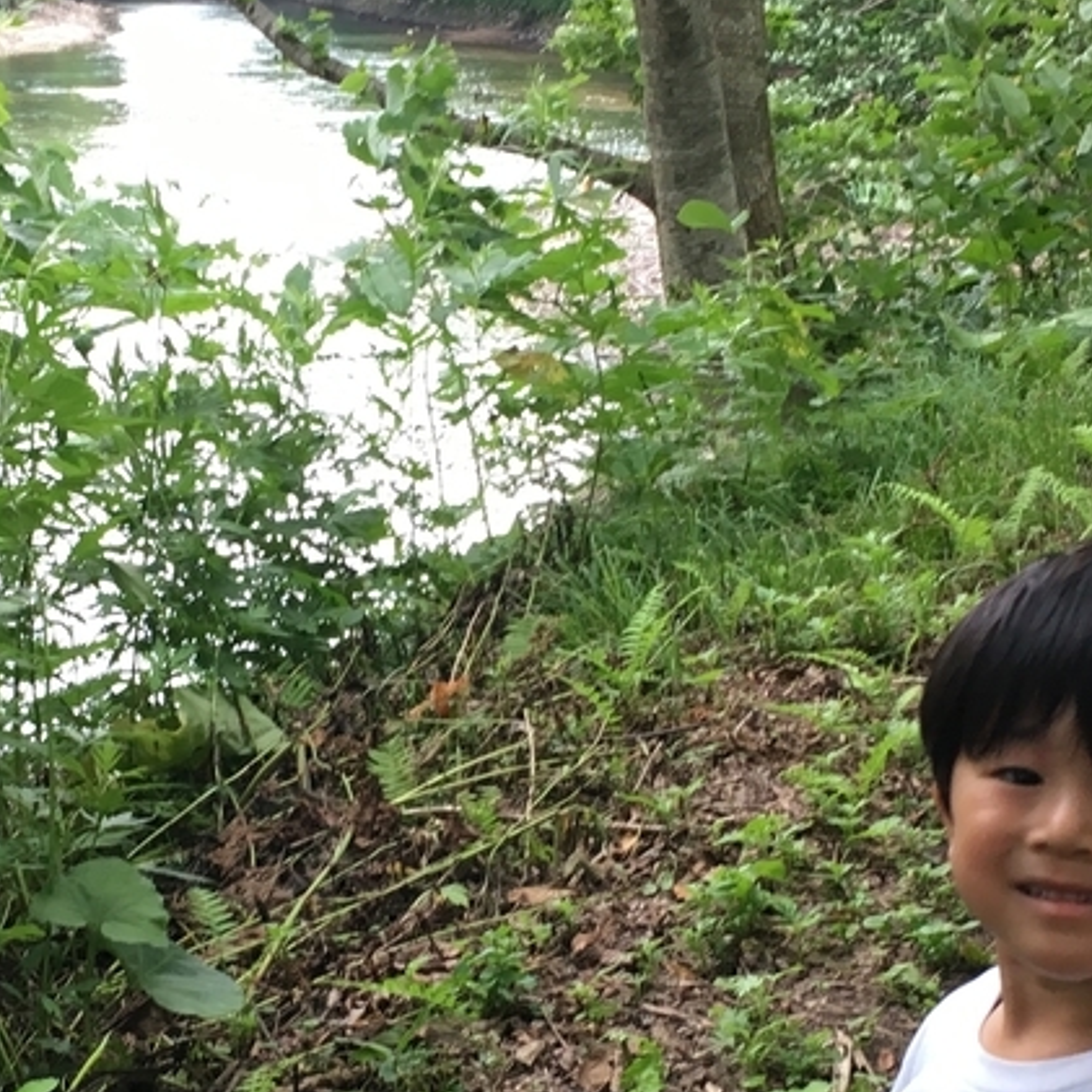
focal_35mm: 73
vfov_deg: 23.6
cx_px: 418
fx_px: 2605
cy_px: 711
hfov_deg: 23.6
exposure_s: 1/30
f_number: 2.2
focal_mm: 4.15
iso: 50
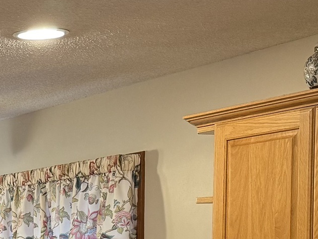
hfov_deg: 15.6
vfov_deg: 12.0
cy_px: 376
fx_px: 1075
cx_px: -150
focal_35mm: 117
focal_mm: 6.76
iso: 200
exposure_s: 1/60
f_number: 1.78
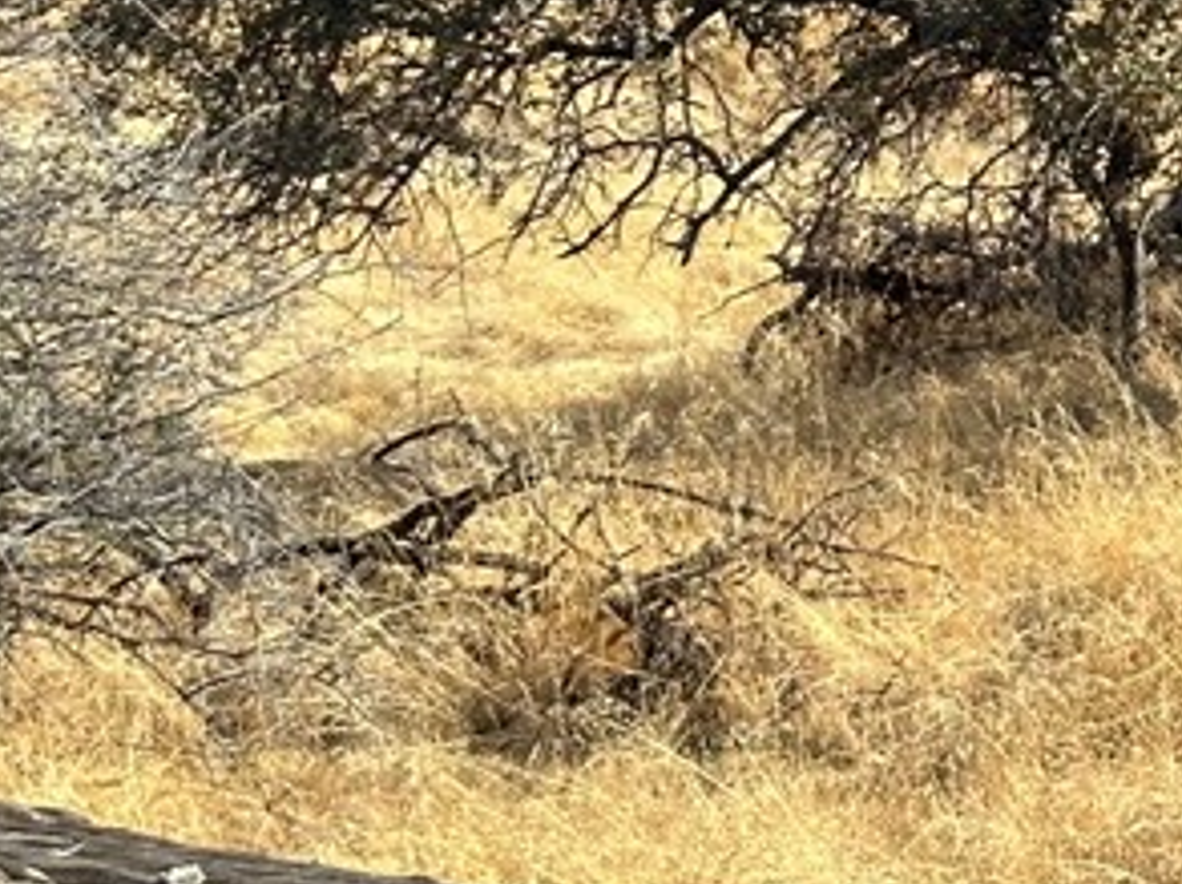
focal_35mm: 168
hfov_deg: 11.1
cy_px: -101
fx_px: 5729
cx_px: 2029
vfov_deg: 8.7
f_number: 1.78
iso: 64
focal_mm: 6.86
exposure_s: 1/2469
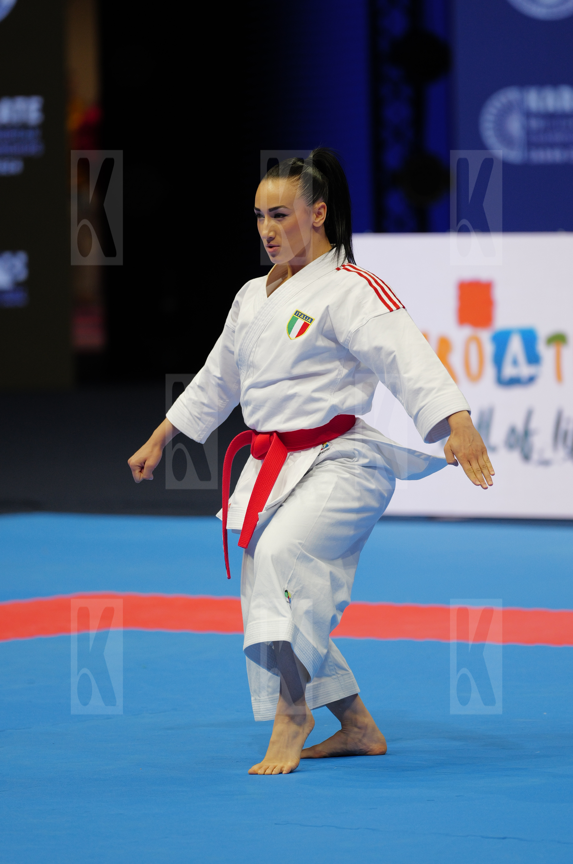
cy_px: 432
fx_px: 7284
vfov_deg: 6.8
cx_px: 286
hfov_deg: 4.5
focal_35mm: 304
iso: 640
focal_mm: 200
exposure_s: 1/500
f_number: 2.8
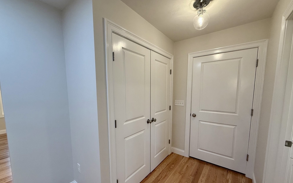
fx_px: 120
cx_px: 146
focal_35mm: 15
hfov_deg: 101.5
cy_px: 102
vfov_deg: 74.5
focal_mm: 2.22
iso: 160
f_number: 2.2
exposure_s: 1/120
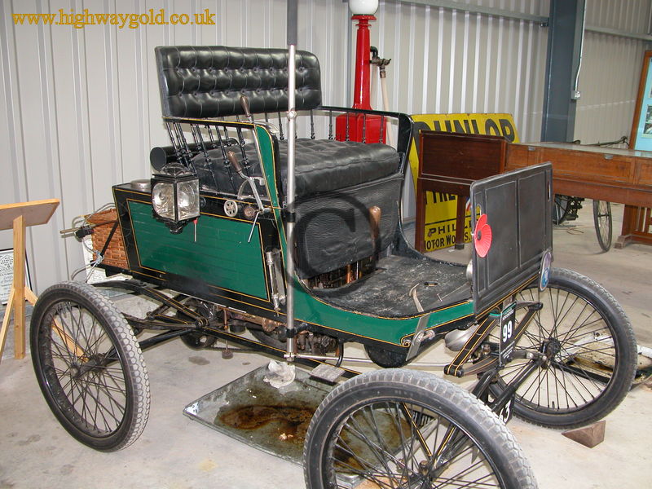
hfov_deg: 52.6
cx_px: 326
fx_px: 659
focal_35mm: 35
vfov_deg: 40.7
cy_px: 244
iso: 200
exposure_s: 1/60
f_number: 2.8
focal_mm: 8.9
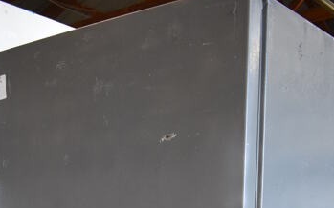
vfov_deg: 14.9
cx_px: 158
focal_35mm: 72
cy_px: 413
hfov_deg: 28.6
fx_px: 655
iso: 1100
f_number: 3.5
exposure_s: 1/125
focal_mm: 18
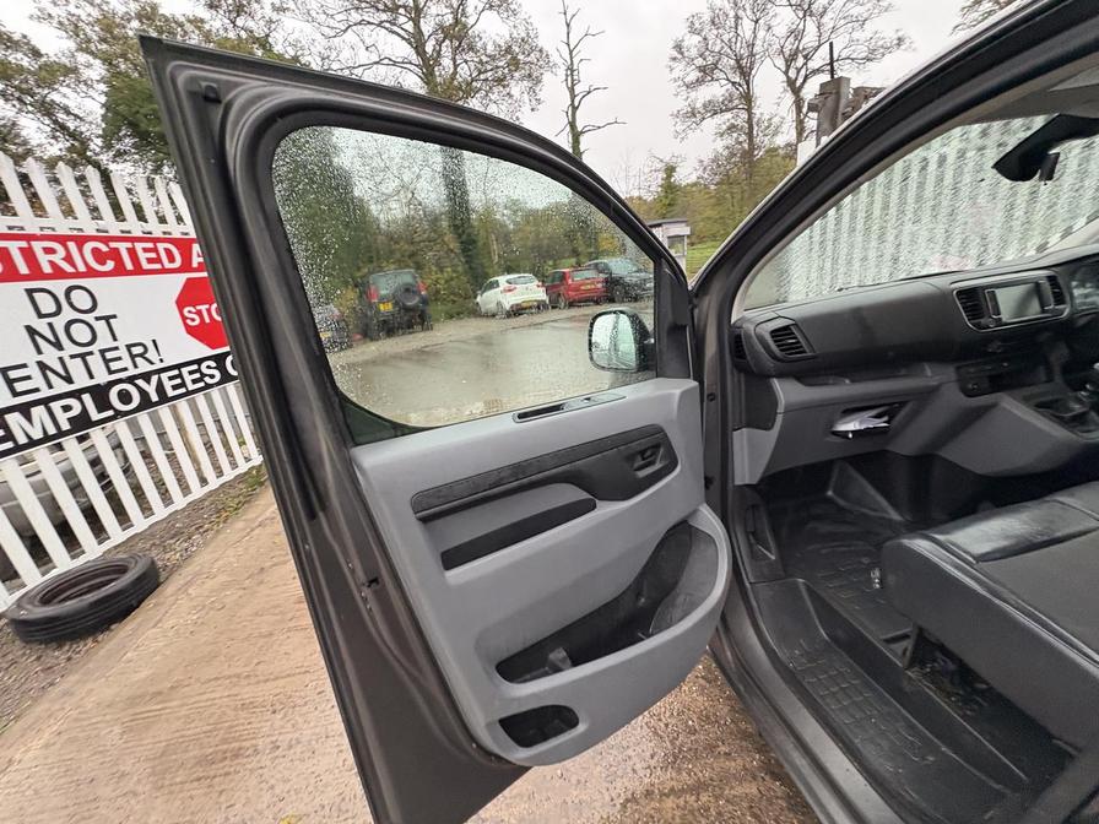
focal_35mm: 14
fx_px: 444
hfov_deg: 102.1
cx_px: 550
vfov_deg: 85.7
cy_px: 412
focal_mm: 2.22
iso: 320
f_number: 2.2
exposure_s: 1/60
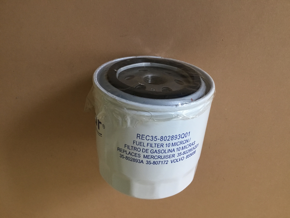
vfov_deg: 45.4
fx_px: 260
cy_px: 109
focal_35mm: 31
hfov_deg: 58.4
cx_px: 145
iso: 160
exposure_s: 1/33
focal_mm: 3.3
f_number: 2.4
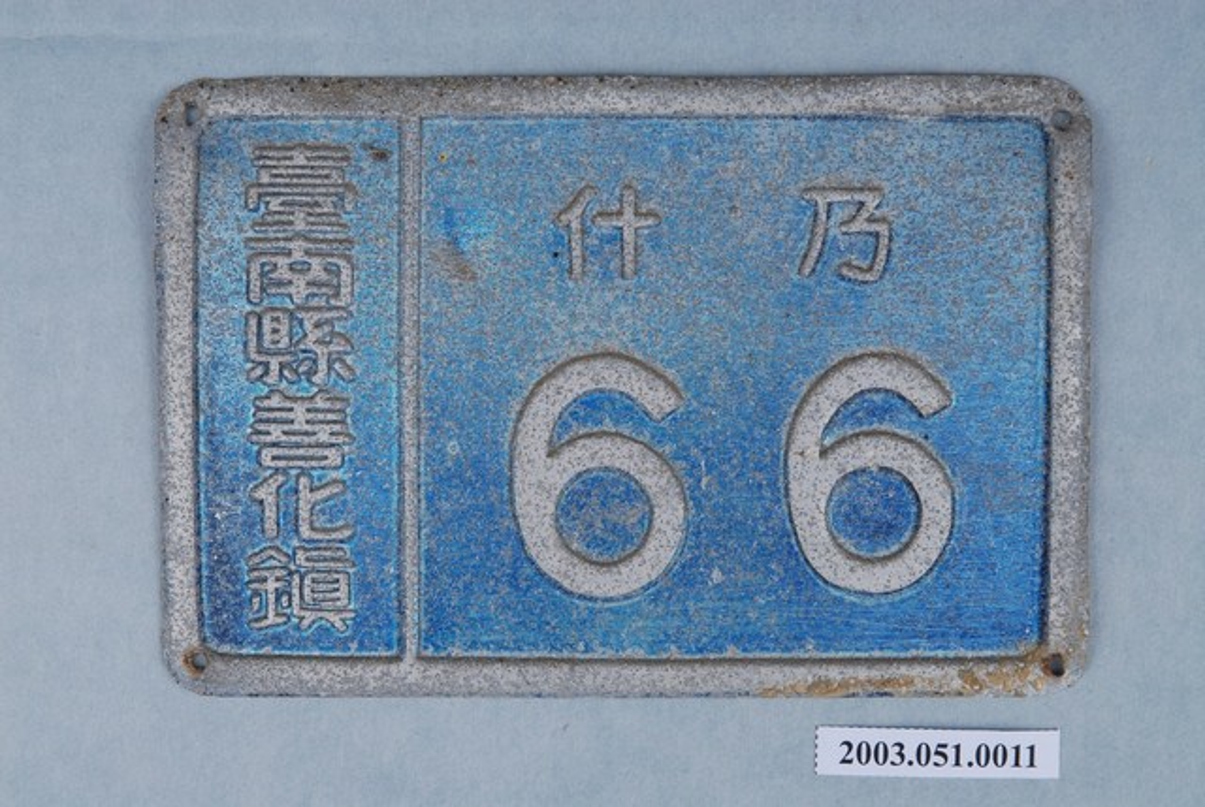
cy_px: 404
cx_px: 602
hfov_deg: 19.4
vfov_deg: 13.1
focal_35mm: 105
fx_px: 3520
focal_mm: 70
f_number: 25
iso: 100
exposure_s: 1/125
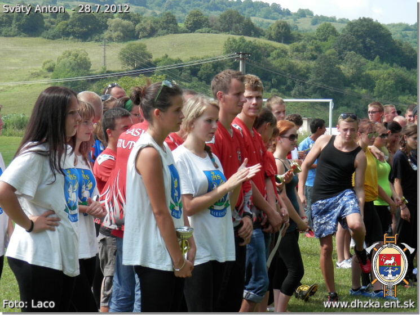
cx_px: 210
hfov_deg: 20.2
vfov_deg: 15.3
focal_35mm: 97
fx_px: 1178
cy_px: 158
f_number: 4.9
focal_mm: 17.3
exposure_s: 1/200
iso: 80
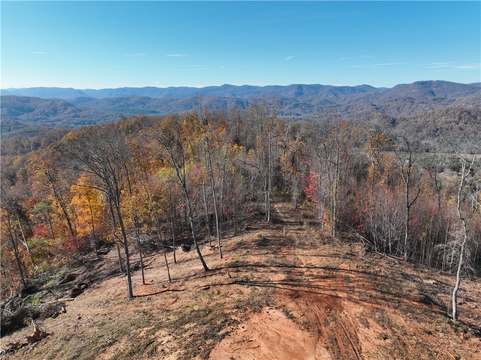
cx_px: 240
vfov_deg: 56.8
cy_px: 180
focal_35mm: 24
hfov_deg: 71.6
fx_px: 333
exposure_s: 1/200
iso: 150
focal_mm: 12.29
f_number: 2.8
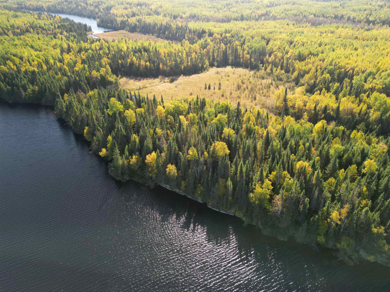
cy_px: 146
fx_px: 270
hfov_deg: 71.6
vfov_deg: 56.8
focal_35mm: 24
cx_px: 195
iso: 120
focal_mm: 6.72
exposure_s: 1/80
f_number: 1.7
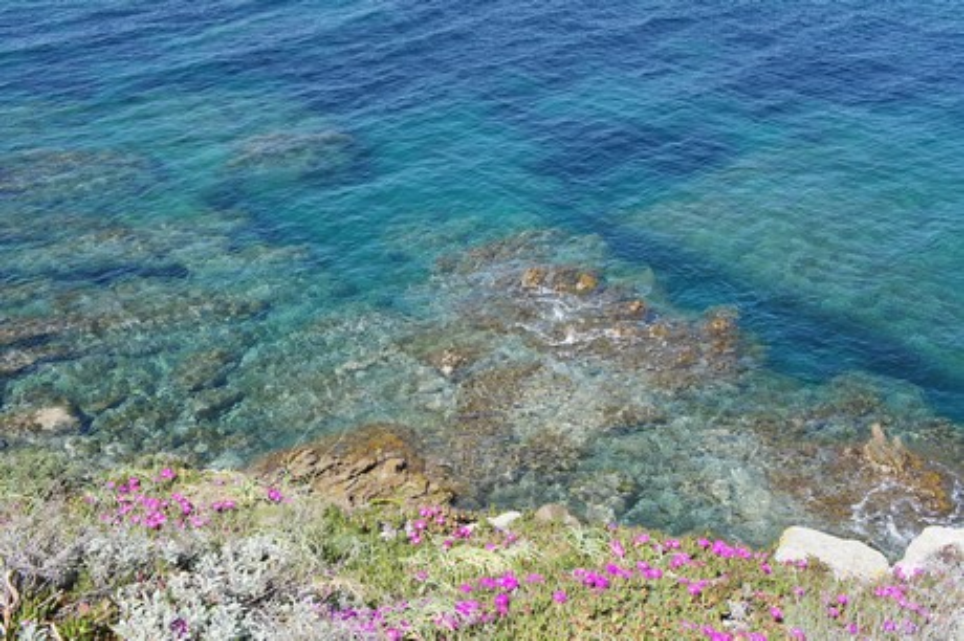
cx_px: 482
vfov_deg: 30.8
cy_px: 320
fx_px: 1164
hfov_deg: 45.0
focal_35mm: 44
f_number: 8
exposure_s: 1/250
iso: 200
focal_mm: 29
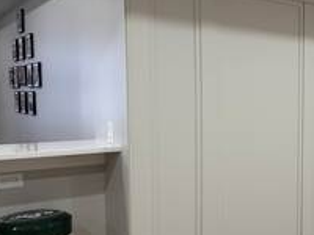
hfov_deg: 36.2
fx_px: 435
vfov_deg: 30.2
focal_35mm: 48
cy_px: 128
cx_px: 305
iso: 160
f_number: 1.78
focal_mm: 6.76
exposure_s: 1/120
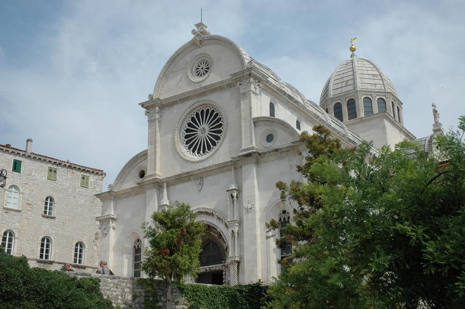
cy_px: 154
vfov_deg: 26.4
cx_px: 232
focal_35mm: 51
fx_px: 658
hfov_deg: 38.9
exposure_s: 1/400
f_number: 10
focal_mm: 34
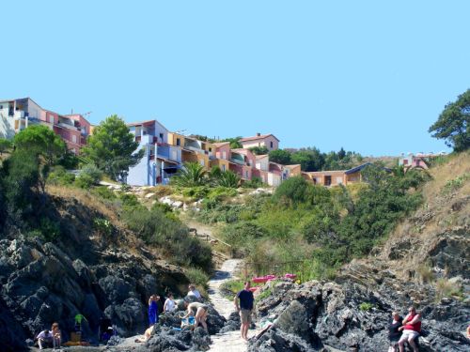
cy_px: 176
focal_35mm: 64
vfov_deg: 22.9
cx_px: 235
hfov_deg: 30.3
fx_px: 869
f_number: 4.5
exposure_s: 1/250
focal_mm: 10.7
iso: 64
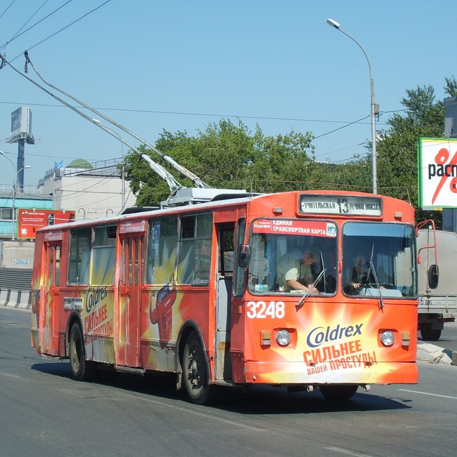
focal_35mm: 86
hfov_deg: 20.2
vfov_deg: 20.2
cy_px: 228
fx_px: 1285
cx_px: 227
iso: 50
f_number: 3.9
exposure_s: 1/750
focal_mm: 12
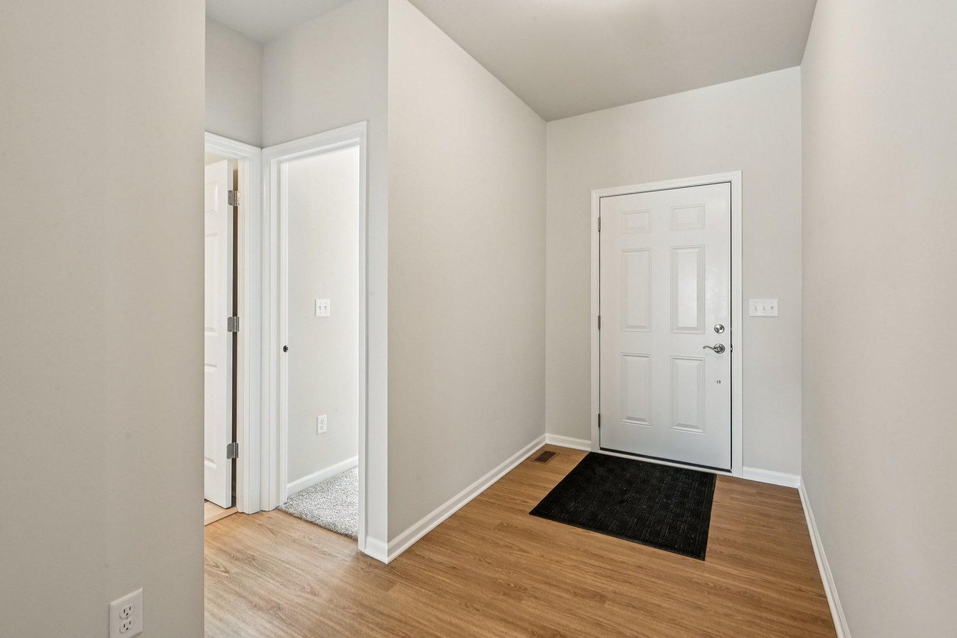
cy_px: 319
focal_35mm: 16
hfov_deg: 96.7
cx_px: 478
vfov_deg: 73.7
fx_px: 425
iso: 400
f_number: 13
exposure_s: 1/10
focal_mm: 16
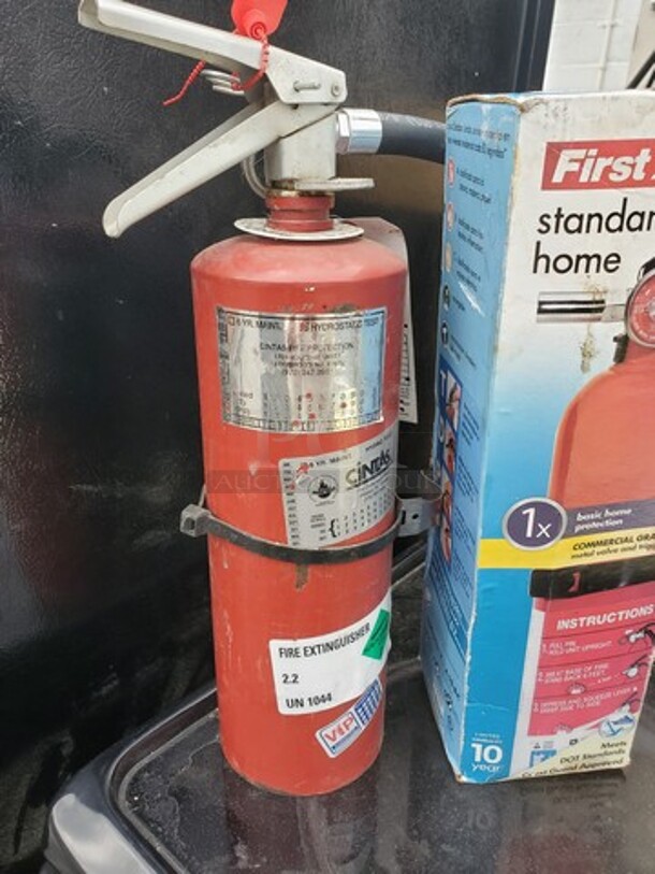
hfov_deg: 53.1
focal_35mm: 26
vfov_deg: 67.3
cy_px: 437
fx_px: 656
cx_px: 328
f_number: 2.4
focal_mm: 4.3
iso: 64
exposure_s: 1/120
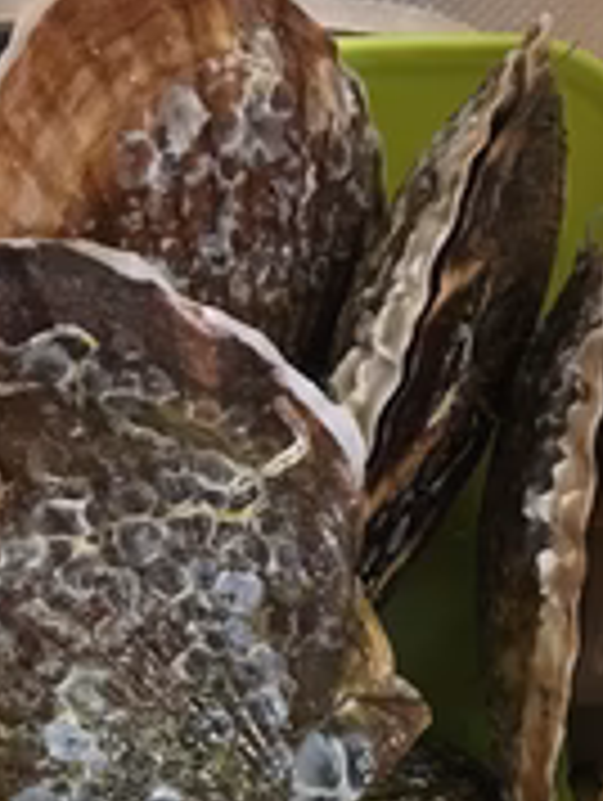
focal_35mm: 65
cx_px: 27
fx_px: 1506
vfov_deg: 27.6
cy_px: 850
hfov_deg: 22.0
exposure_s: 1/15
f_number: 2.2
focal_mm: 4.15
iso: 200
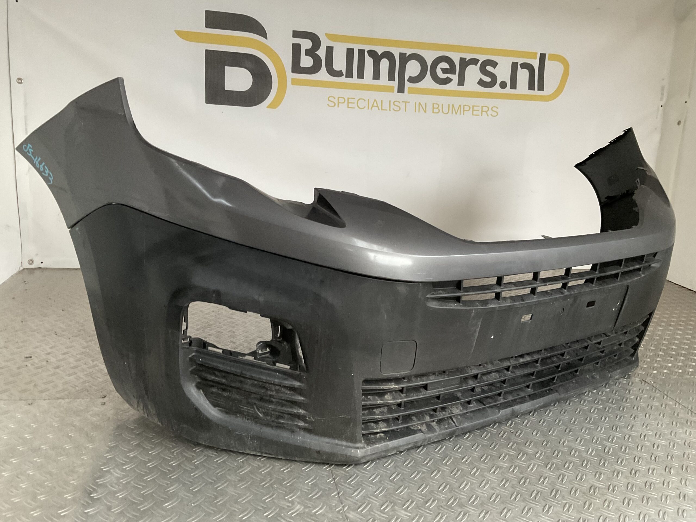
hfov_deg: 61.7
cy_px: 261
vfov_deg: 48.2
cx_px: 348
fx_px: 583
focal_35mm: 29
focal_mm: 3
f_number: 1.8
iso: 160
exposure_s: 1/50
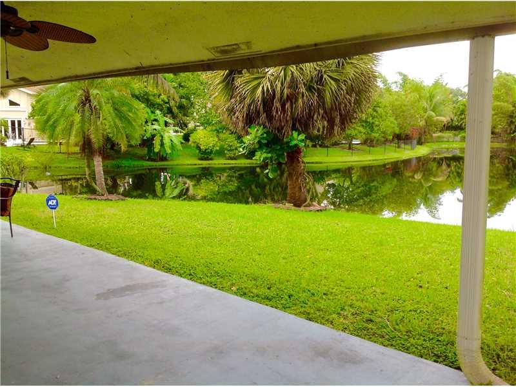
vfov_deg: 40.7
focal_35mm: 35
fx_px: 522
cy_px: 194
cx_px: 258
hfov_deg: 52.6
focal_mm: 4.28
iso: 50
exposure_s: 1/332
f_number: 2.4
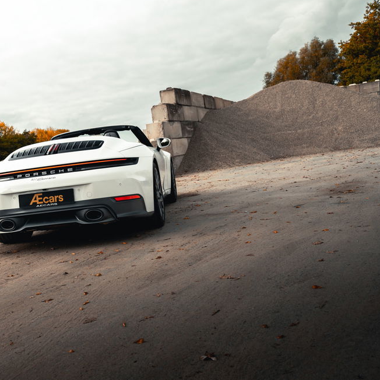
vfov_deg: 41.2
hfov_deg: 40.5
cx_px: 117
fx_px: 505
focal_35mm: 41
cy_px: 186
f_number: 5.6
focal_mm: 30.5
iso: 100
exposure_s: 1/160
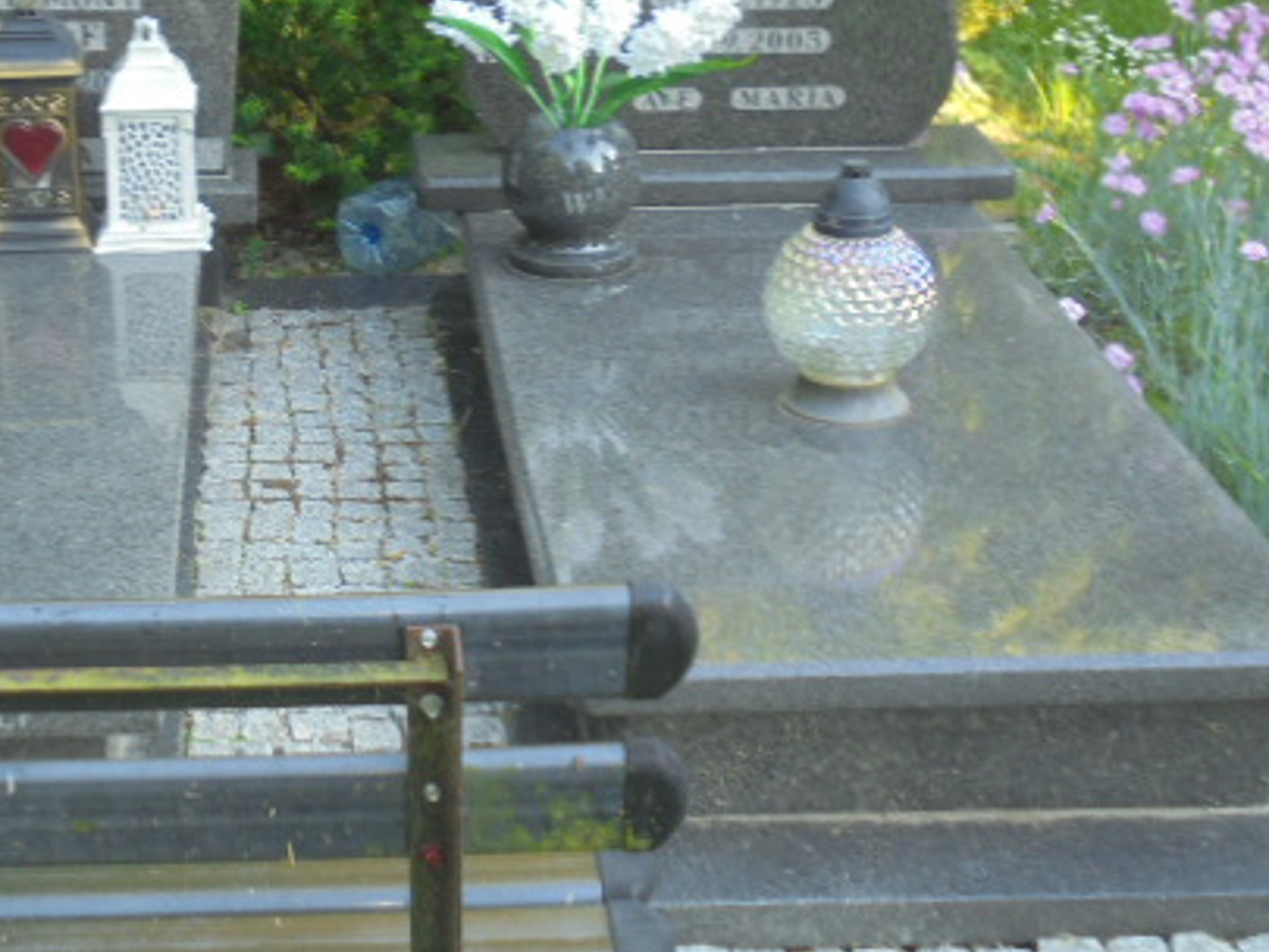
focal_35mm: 68
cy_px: 291
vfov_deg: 21.5
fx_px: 2494
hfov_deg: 28.0
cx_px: 276
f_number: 4.5
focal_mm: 7.8
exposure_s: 1/30
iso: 100
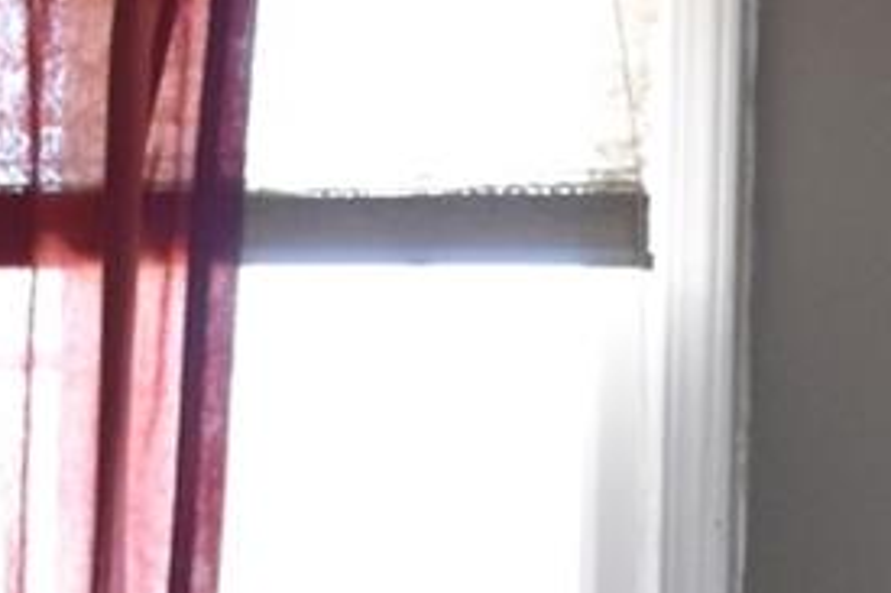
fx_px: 4972
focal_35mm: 201
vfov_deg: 6.3
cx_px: 580
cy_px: 1664
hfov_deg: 10.2
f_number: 3.5
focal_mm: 18
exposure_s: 1/125
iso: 1600
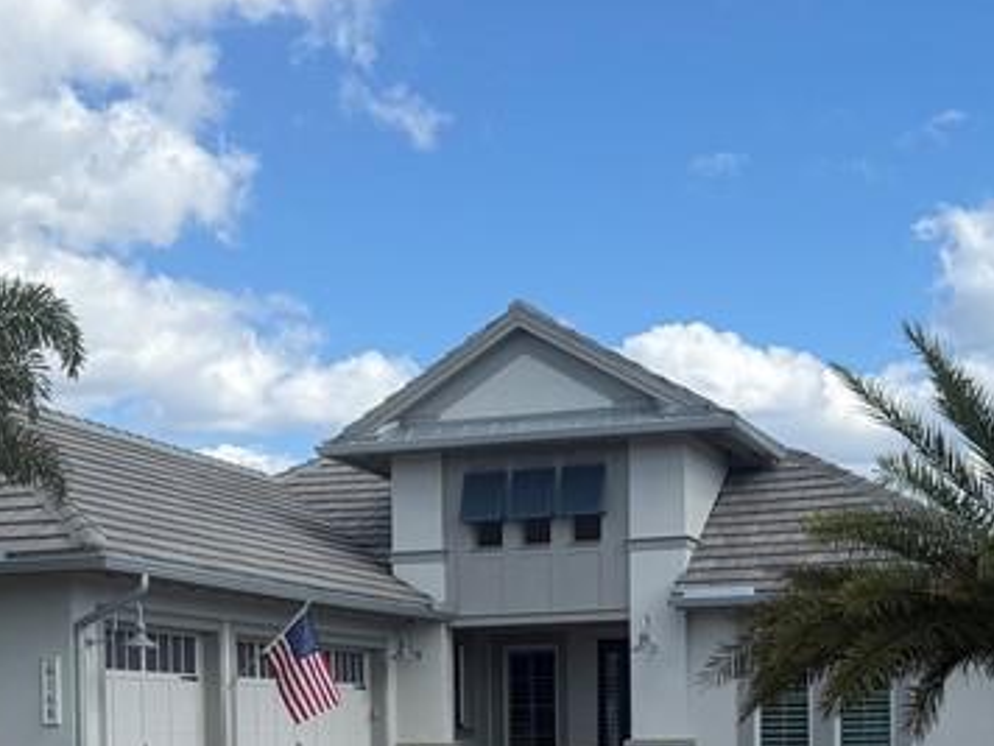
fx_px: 1981
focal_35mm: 69
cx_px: 329
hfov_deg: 28.0
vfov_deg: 20.5
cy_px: 780
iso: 80
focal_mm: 6.76
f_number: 1.78
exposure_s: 1/4405
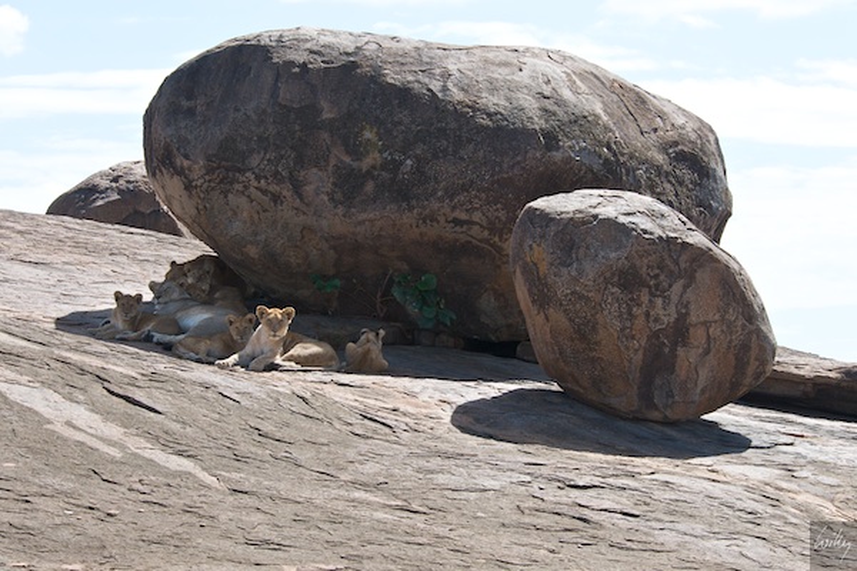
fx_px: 2856
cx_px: 428
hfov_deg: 17.1
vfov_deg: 11.4
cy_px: 286
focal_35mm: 120
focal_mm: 80
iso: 320
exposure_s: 1/320
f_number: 9
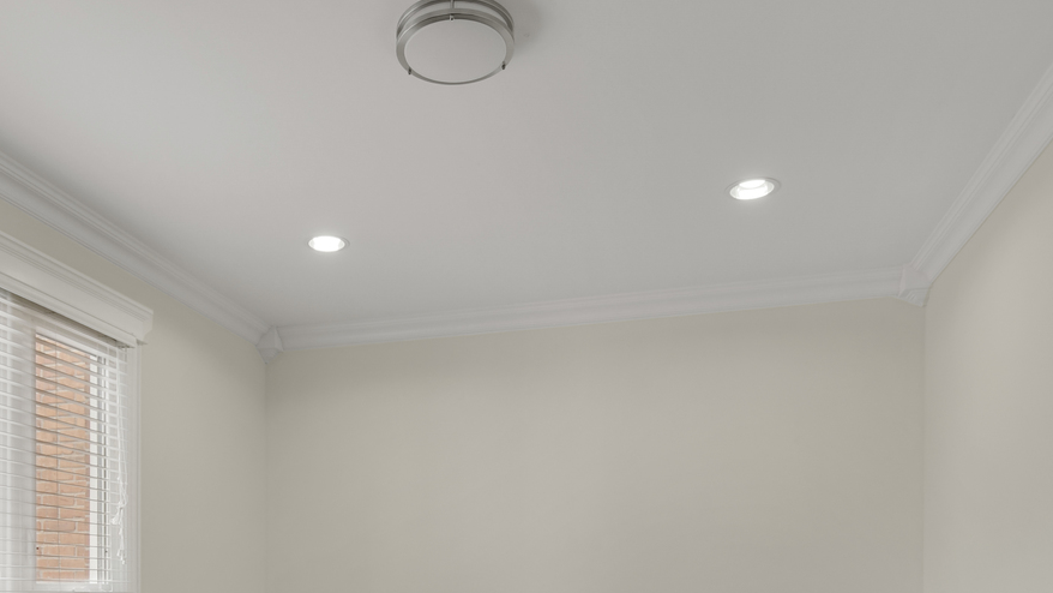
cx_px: 411
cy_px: 527
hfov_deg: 65.3
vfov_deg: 37.7
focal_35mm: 29
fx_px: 810
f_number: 3.5
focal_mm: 10
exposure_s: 1/1000
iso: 200
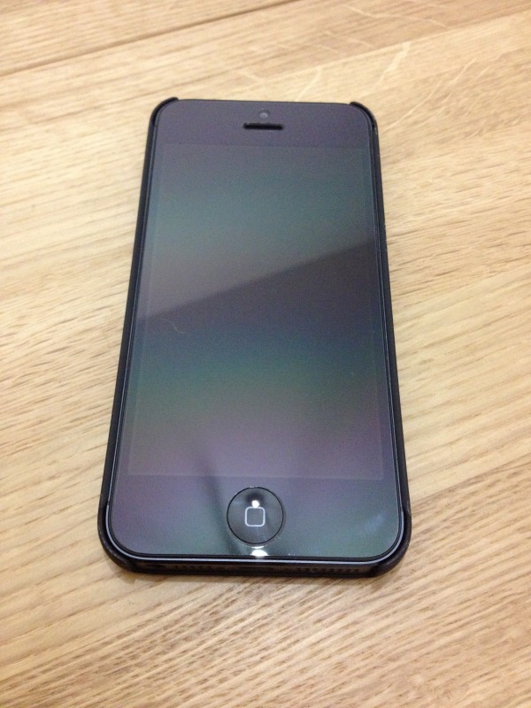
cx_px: 266
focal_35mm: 35
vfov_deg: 52.6
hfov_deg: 40.7
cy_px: 354
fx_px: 716
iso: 400
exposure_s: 1/20
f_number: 2.4
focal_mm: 4.3
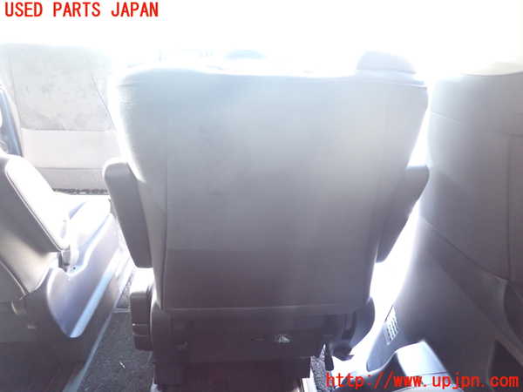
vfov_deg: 54.9
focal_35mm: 25
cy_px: 196
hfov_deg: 69.4
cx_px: 262
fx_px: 378
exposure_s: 1/13
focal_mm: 4.5
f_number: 2
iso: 800
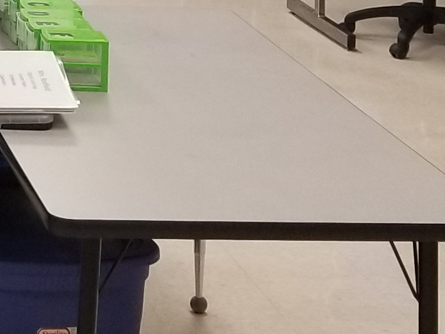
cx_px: -198
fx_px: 1787
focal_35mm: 139
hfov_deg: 13.5
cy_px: -294
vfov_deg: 10.0
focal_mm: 4.25
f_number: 1.7
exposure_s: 1/60
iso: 125
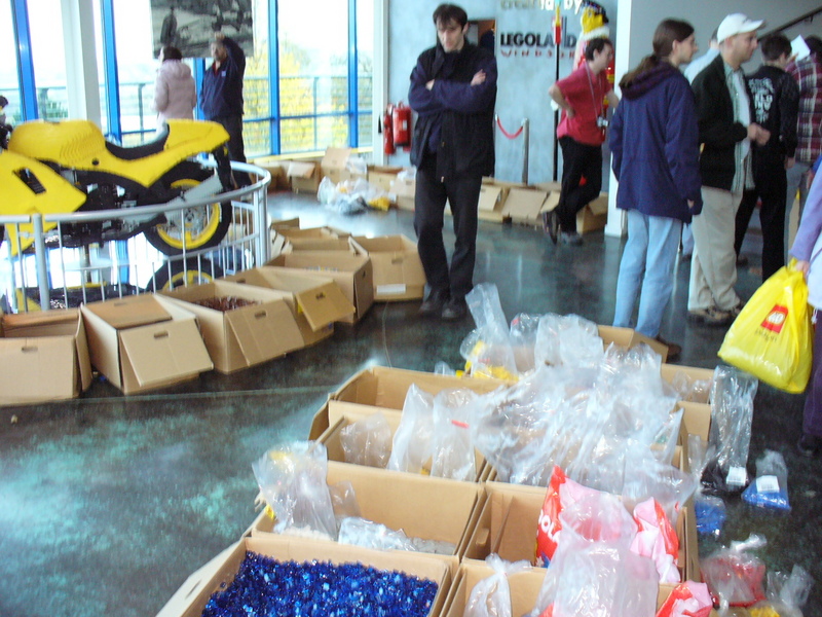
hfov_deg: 50.1
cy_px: 308
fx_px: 879
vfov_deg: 38.7
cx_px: 411
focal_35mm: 37
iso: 300
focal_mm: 6.1
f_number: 2.8
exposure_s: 1/60
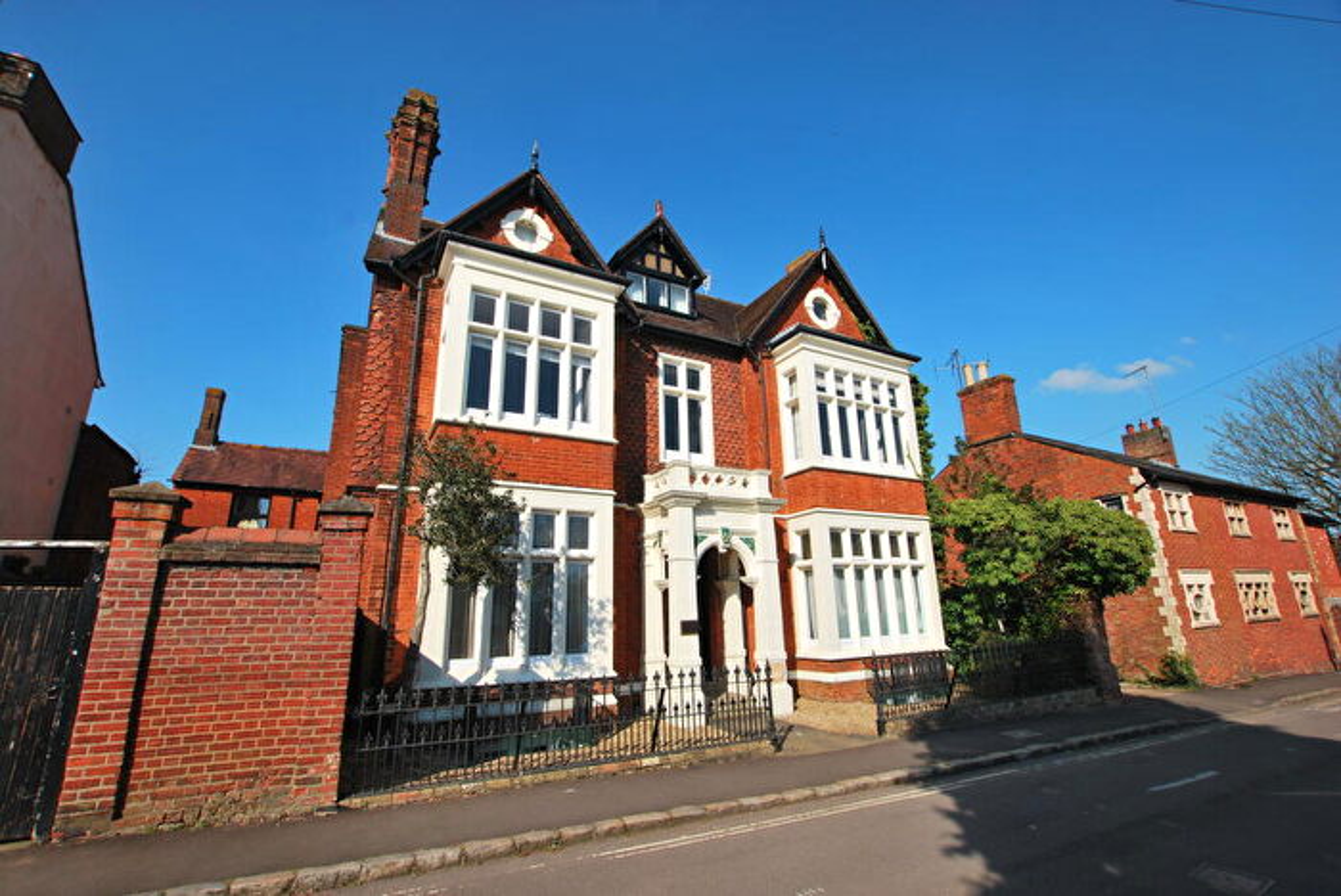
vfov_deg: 77.4
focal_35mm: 15
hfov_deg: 100.3
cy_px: 448
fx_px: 559
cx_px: 670
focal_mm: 10
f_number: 8
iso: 100
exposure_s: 1/250
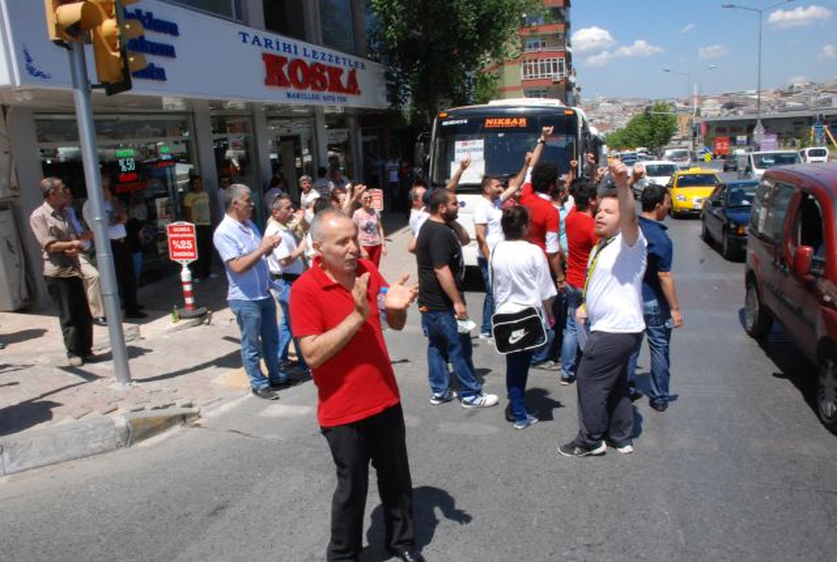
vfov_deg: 48.2
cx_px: 418
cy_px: 281
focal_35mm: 27
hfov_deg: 67.3
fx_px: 629
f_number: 22
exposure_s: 1/200
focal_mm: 18
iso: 1000
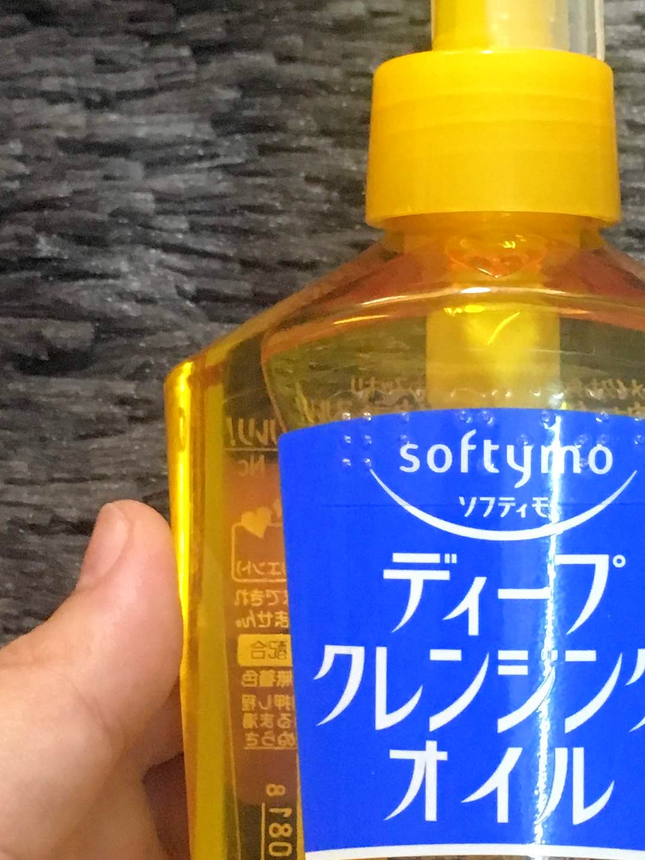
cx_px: 384
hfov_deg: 18.4
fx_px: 1988
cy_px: 416
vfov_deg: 24.4
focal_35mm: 80
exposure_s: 1/25
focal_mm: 4.15
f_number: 2.2
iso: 200
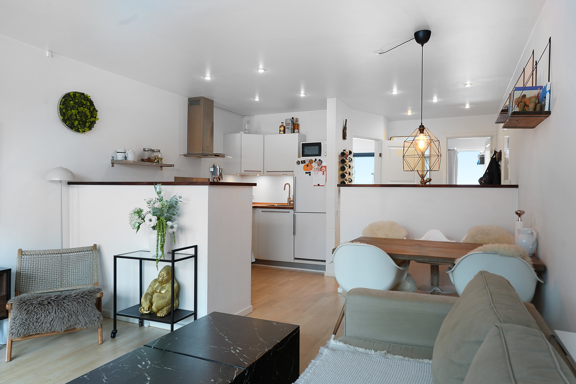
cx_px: 288
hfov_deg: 73.7
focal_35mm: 24
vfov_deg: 53.1
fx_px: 384
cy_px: 192
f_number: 8
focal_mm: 24
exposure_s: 1/3
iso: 400
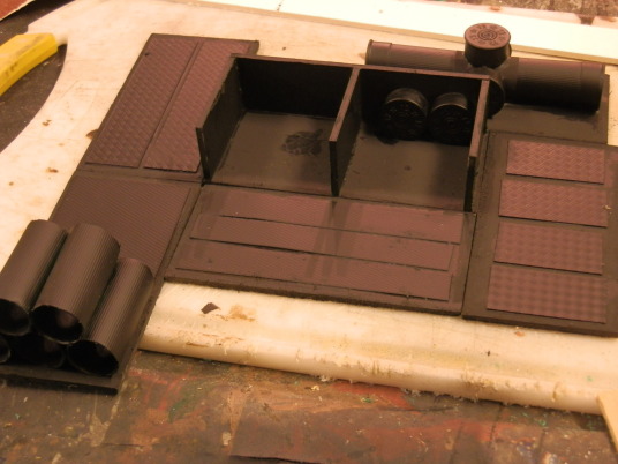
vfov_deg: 24.0
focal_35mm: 61
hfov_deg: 31.7
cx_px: 309
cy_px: 232
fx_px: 1089
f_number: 3.7
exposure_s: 1/8
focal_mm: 10.99
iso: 200
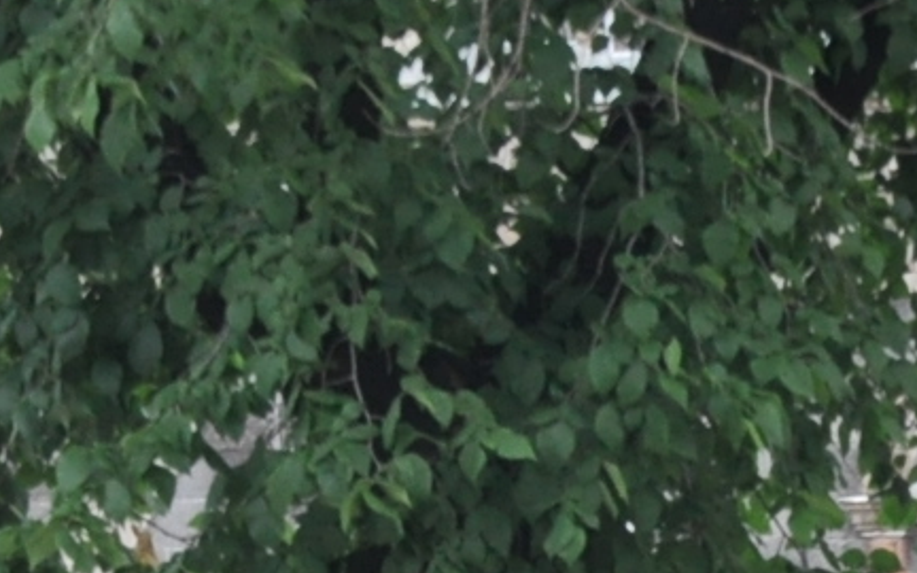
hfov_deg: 2.8
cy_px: 1021
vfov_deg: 1.8
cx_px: 1248
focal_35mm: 742
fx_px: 18543
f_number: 9
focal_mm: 98
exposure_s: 1/320
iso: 1000
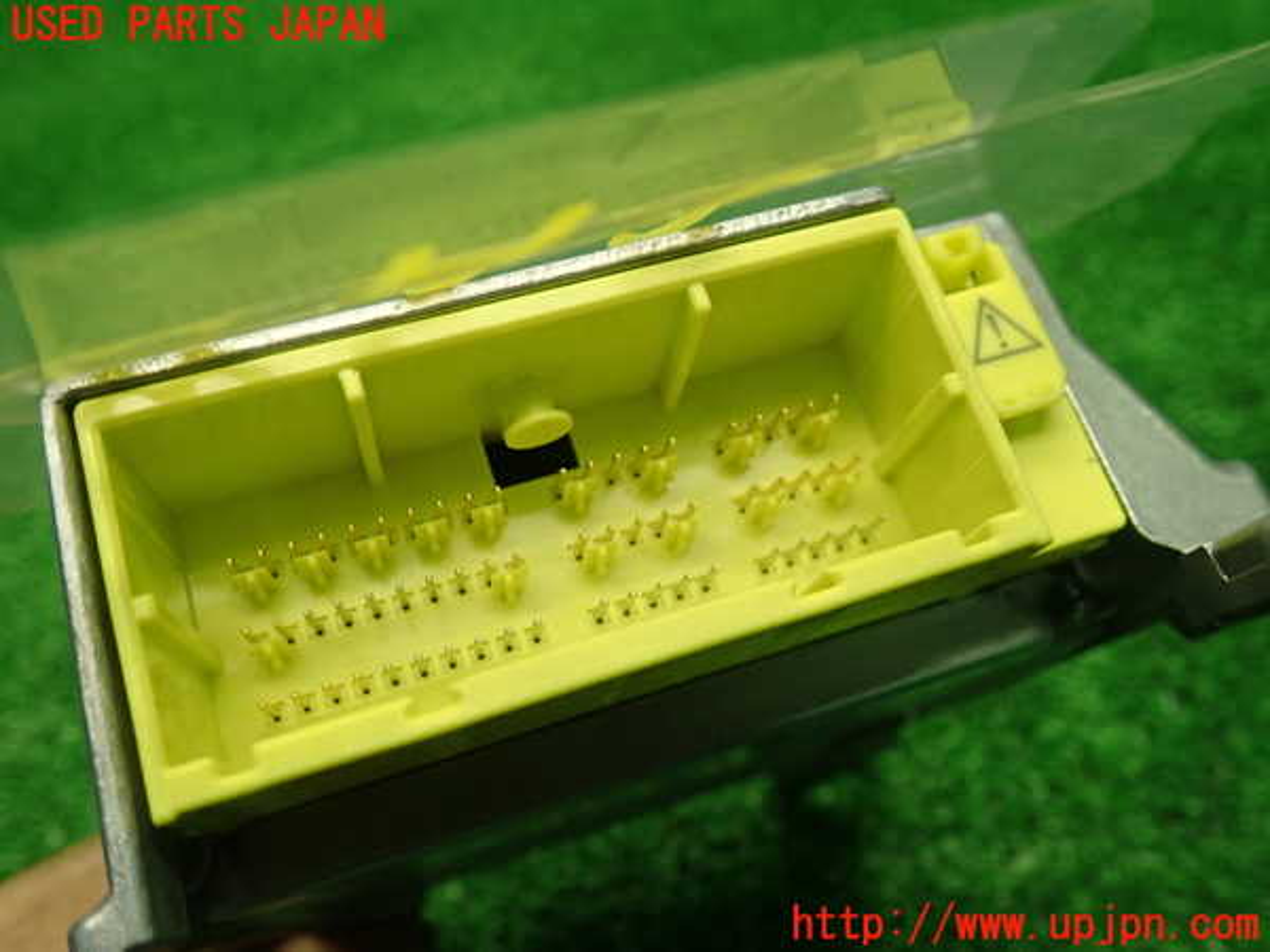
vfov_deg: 46.8
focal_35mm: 30
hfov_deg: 60.0
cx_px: 635
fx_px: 1101
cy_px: 476
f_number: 2.3
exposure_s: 1/125
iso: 400
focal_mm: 5.5
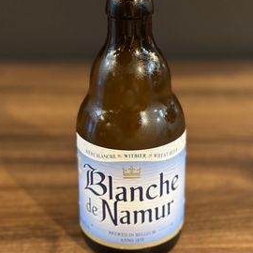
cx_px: 137
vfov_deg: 25.7
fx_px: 554
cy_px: 101
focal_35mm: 67
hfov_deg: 25.7
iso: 800
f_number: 1.78
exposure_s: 1/33
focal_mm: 6.86
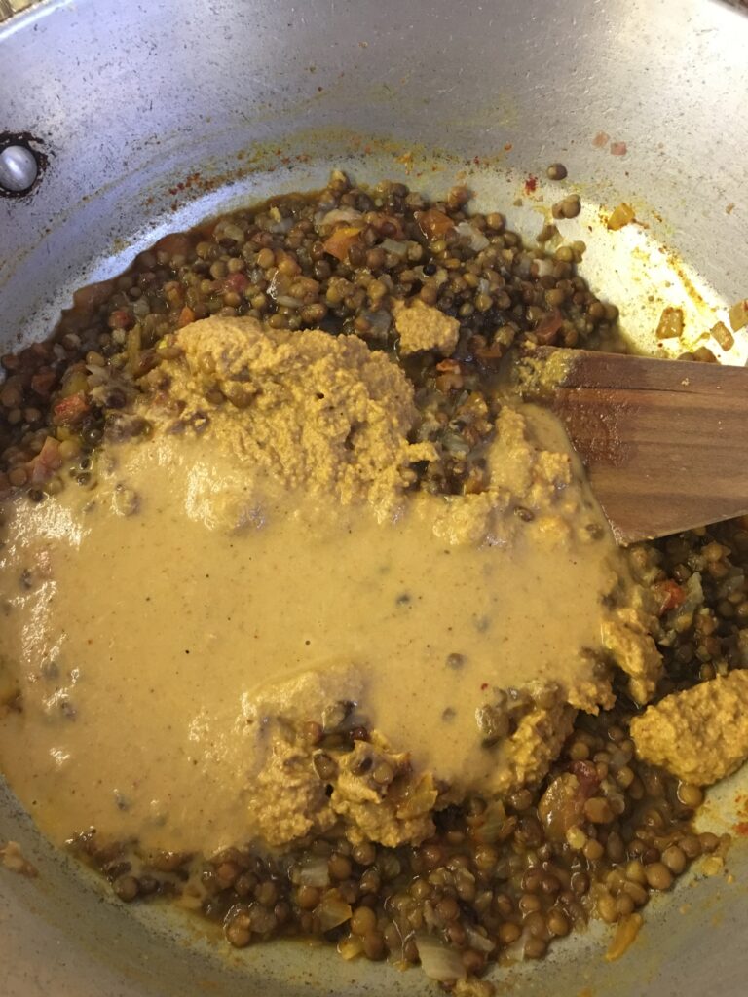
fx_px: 836
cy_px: 498
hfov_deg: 48.2
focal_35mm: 29
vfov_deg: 61.7
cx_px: 374
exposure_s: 1/8
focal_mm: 4.15
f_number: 2.2
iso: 125
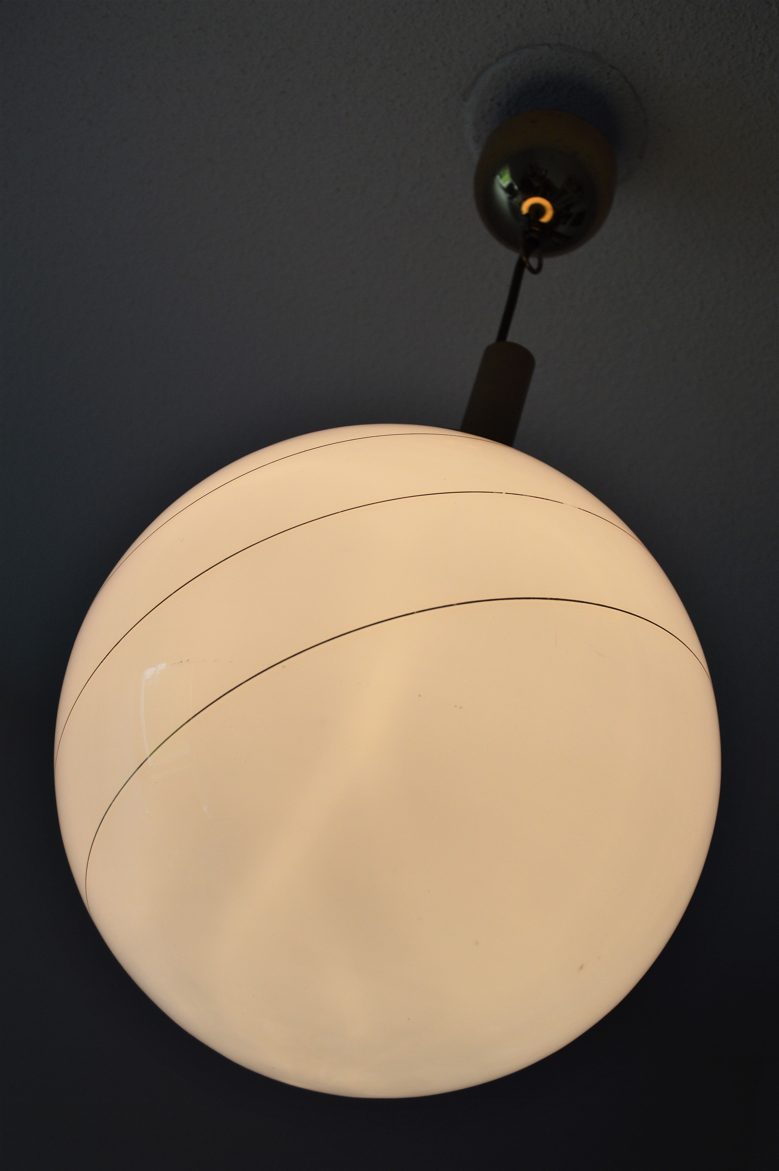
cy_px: 586
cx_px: 390
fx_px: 1171
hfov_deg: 36.8
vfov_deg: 53.2
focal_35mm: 36
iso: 160
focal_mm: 24
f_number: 5.6
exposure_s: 1/125
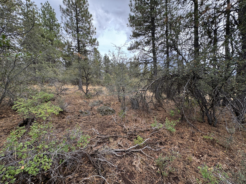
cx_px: 123
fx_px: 99
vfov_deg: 85.7
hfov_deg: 102.1
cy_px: 92
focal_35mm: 14
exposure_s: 1/243
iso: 40
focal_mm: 2.22
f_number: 2.2
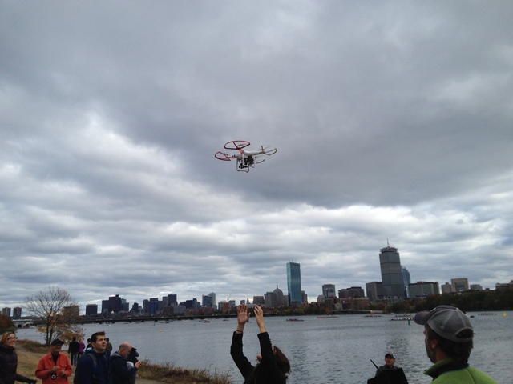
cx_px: 256
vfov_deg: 40.7
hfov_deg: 52.6
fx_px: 519
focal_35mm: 35
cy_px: 192
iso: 50
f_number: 2.4
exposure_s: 1/1453
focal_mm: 4.28
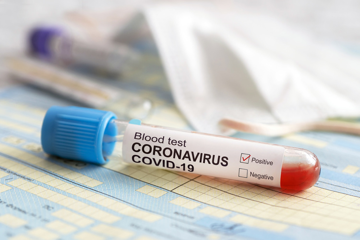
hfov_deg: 27.0
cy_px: 120
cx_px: 180
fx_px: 750
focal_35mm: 75
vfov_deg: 18.2
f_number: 4
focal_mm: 50
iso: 320
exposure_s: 1/80
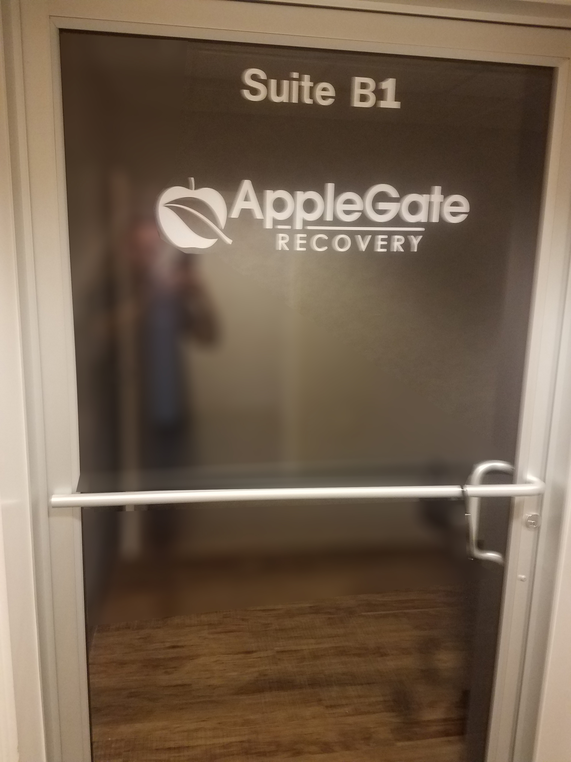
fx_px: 572
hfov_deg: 53.1
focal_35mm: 26
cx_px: 286
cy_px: 381
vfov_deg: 67.3
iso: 200
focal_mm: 4.2
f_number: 1.7
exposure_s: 1/10
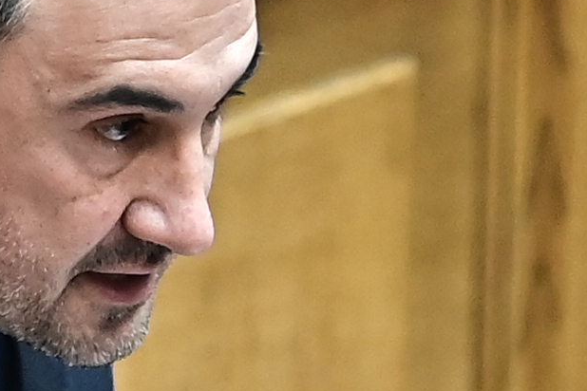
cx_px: 254
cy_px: 396
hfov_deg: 1.8
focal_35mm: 1165
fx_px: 18994
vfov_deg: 1.2
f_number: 2.8
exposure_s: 1/640
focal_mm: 200
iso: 1600
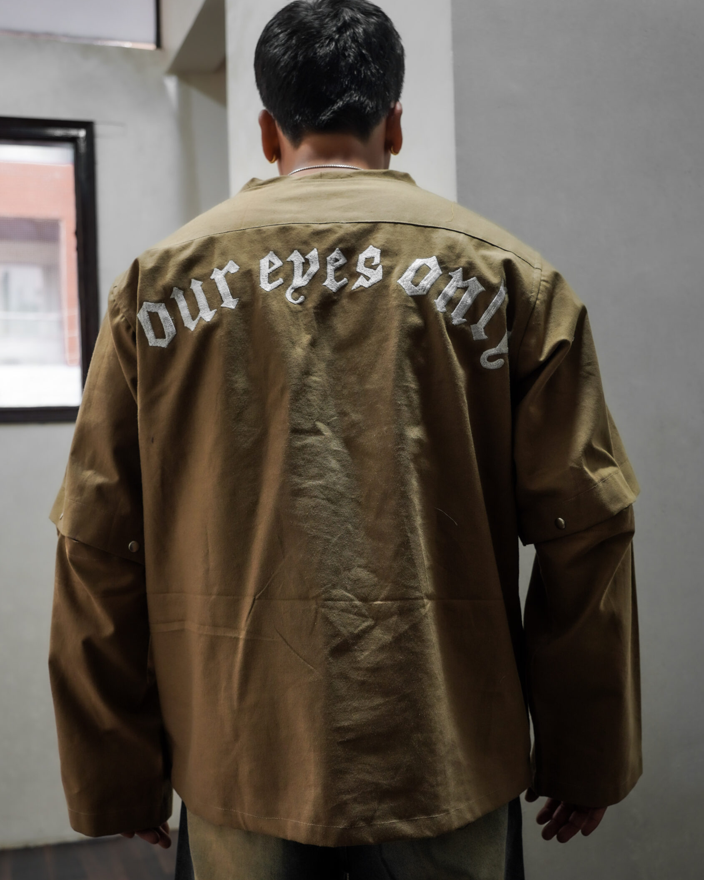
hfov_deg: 36.1
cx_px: 349
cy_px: 478
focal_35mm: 42
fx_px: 1081
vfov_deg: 44.2
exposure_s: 1/50
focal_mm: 24.3
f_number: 2.8
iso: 125
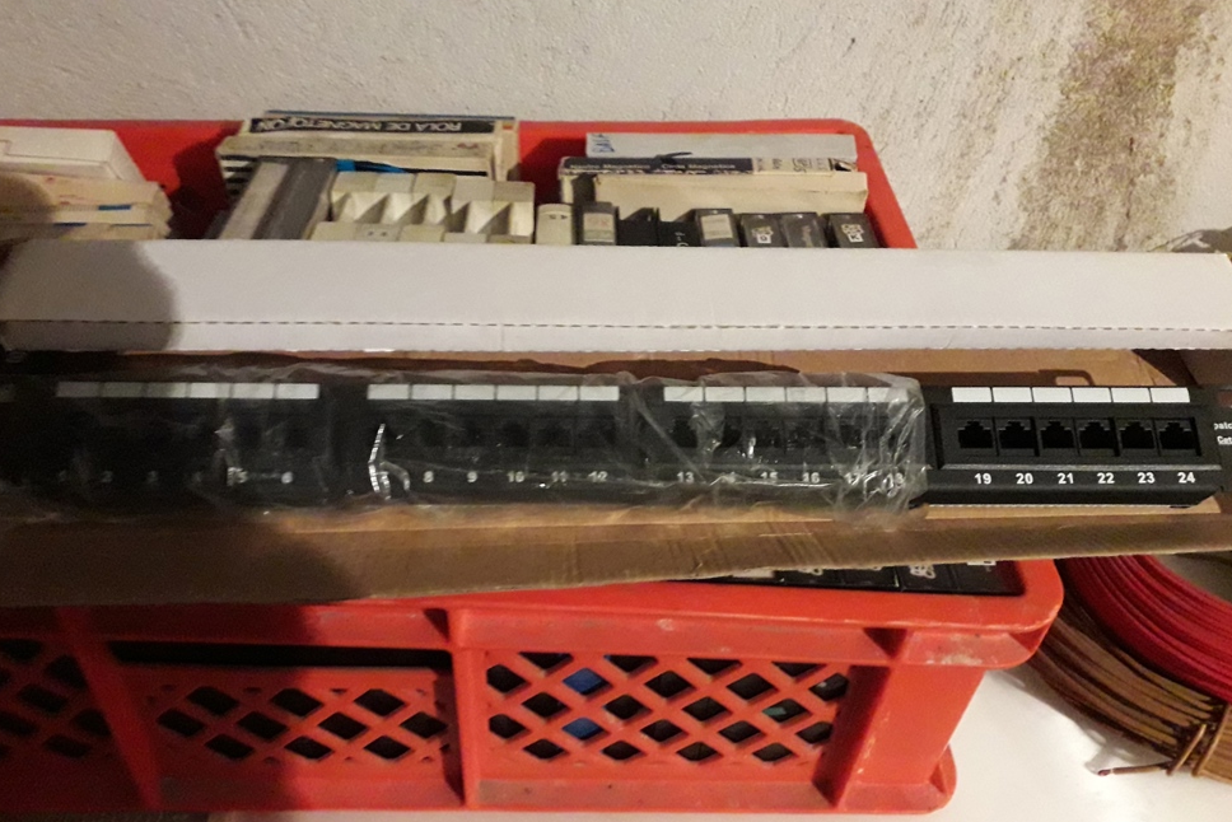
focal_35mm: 29
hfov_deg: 63.6
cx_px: 625
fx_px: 993
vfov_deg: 44.9
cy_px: 463
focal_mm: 3.6
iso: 640
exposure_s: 1/20
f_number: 1.9
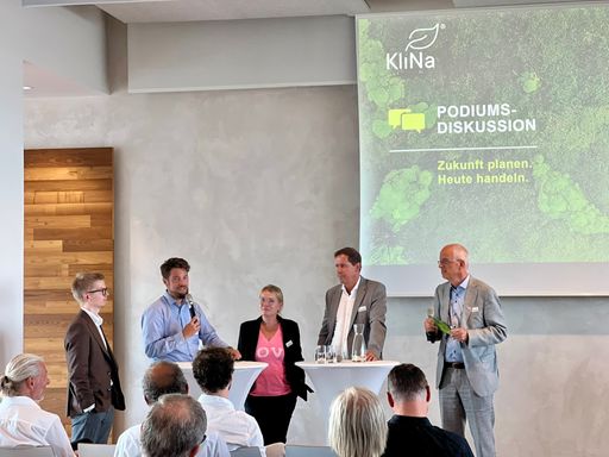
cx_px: 304
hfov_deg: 25.3
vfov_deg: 19.1
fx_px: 1355
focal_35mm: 77
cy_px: 228
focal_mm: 9
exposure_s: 1/50
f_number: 2.8
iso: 160
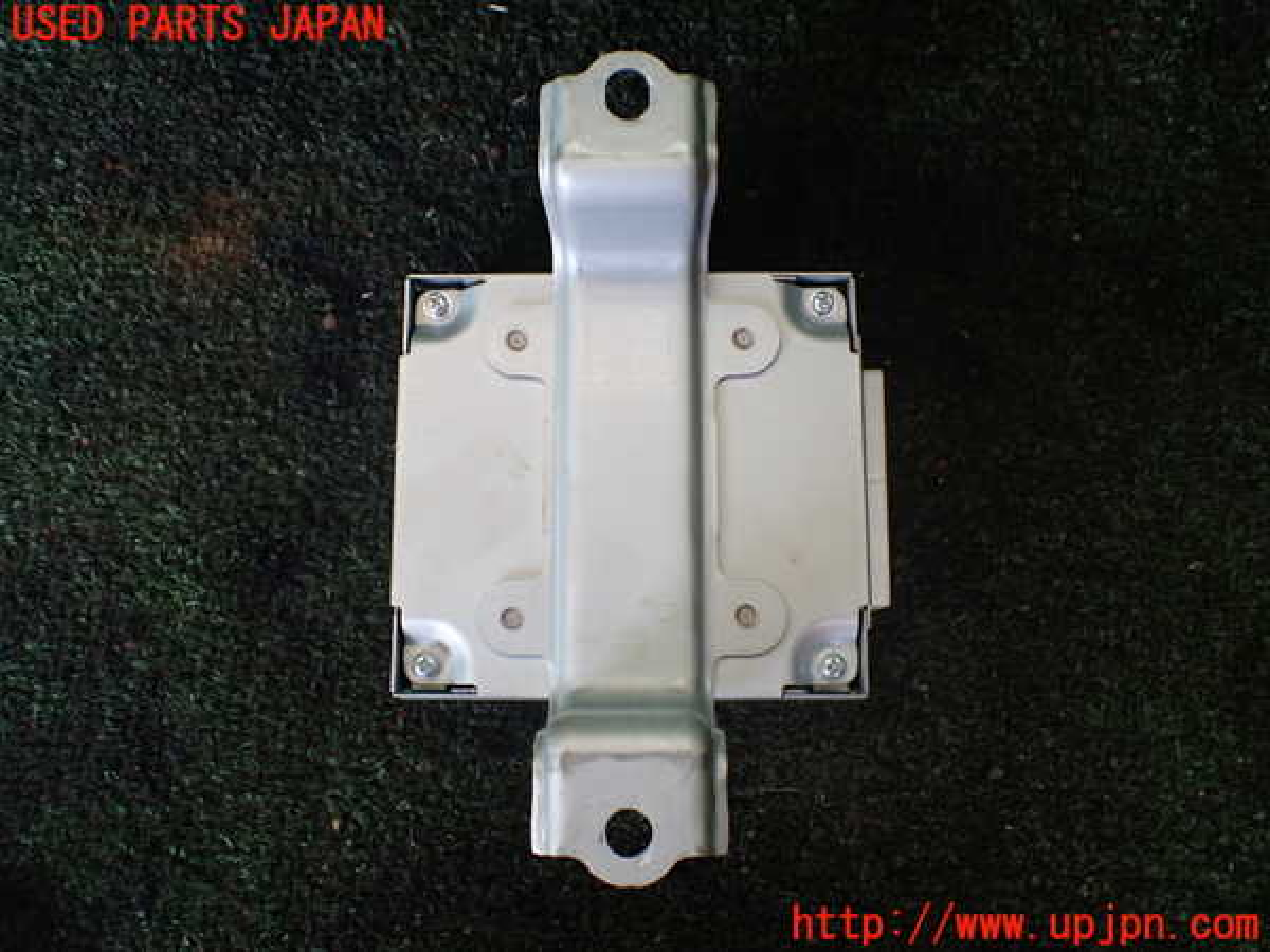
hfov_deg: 60.0
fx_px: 1101
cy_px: 476
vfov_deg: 46.8
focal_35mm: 30
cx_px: 635
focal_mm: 5.4
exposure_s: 1/125
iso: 250
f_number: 2.3
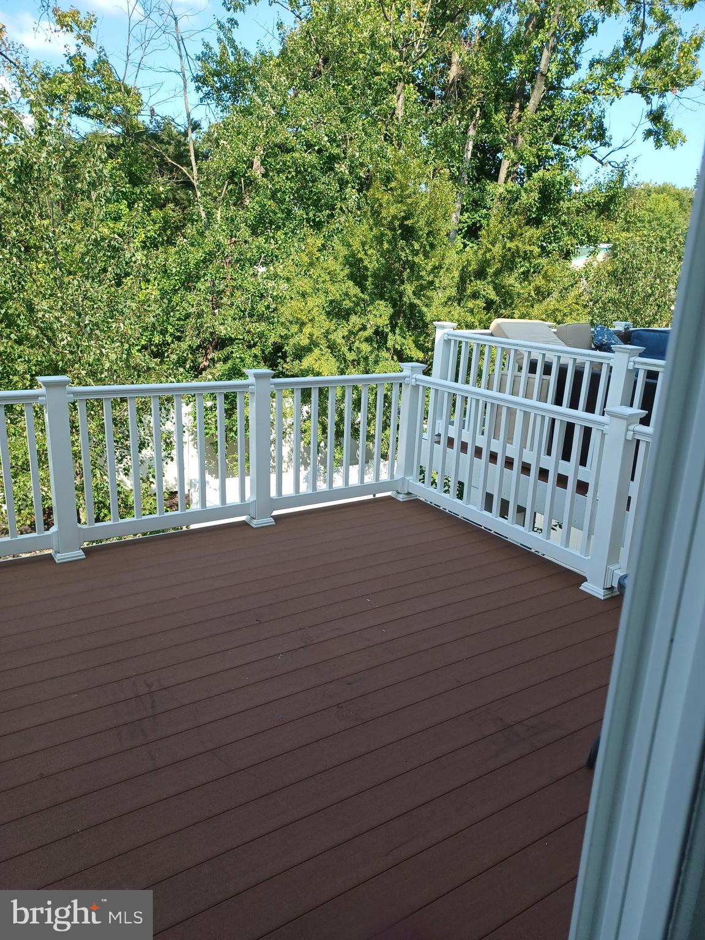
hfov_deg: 54.9
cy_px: 470
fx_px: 679
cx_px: 352
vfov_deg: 69.4
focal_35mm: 25
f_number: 1.8
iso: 32
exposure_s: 1/163
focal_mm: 4.6
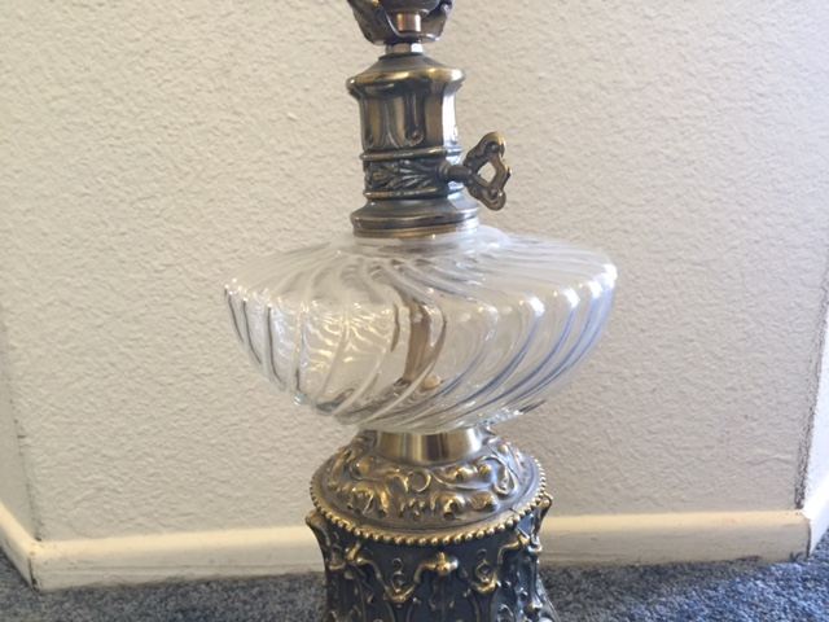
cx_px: 414
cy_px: 311
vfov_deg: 48.2
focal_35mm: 29
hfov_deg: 61.7
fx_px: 695
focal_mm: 4.15
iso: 160
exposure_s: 1/30
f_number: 2.2
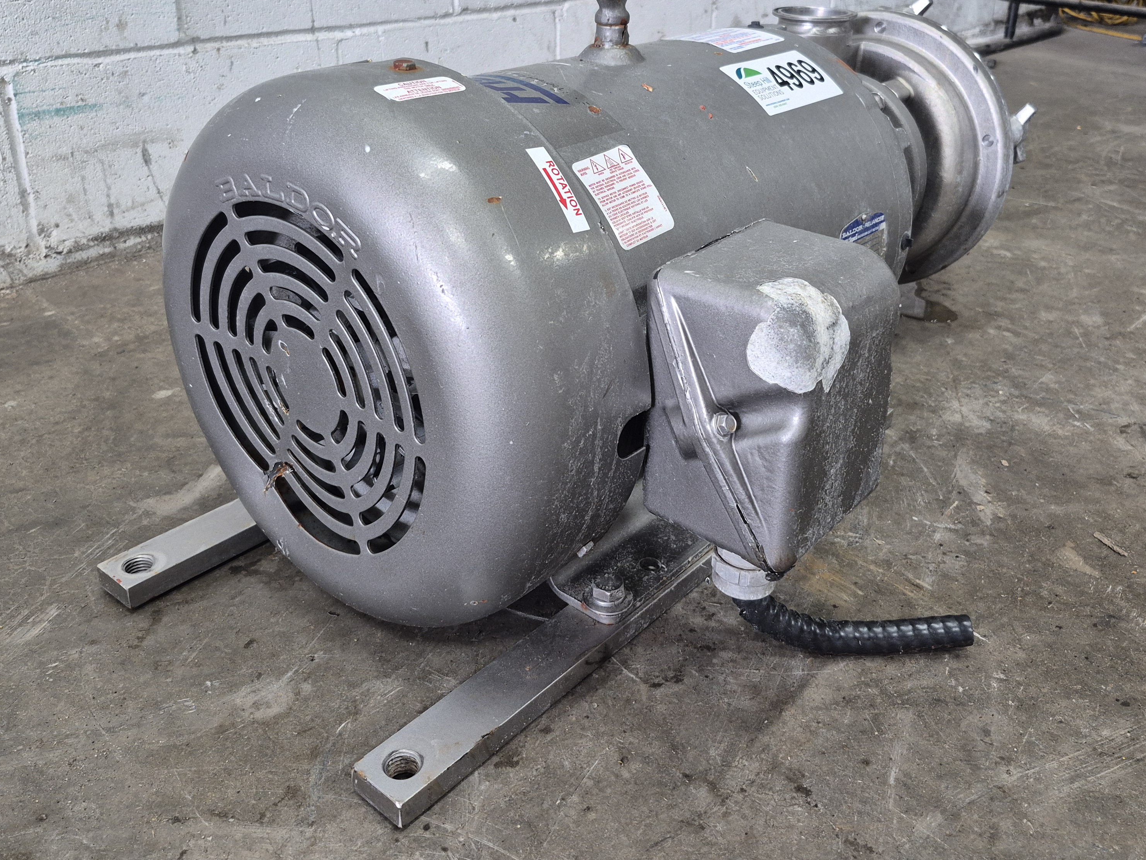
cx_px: 587
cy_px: 320
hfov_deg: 58.3
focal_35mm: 31
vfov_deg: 45.0
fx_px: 1026
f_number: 1.8
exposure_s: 1/120
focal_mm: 5.4
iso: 320
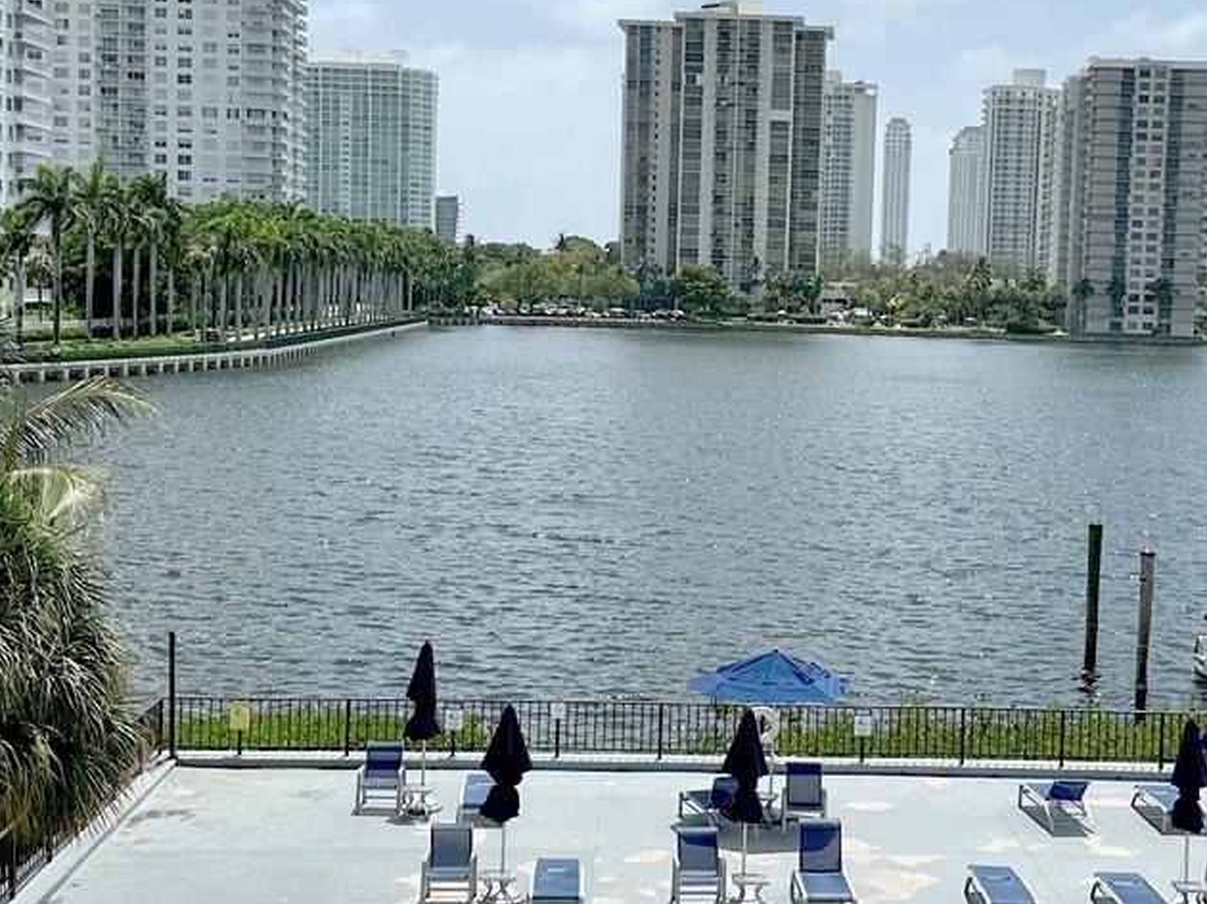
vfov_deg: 24.0
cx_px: 793
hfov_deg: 31.5
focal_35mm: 61
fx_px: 2126
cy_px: 433
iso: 80
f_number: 1.78
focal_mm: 6.86
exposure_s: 1/8929
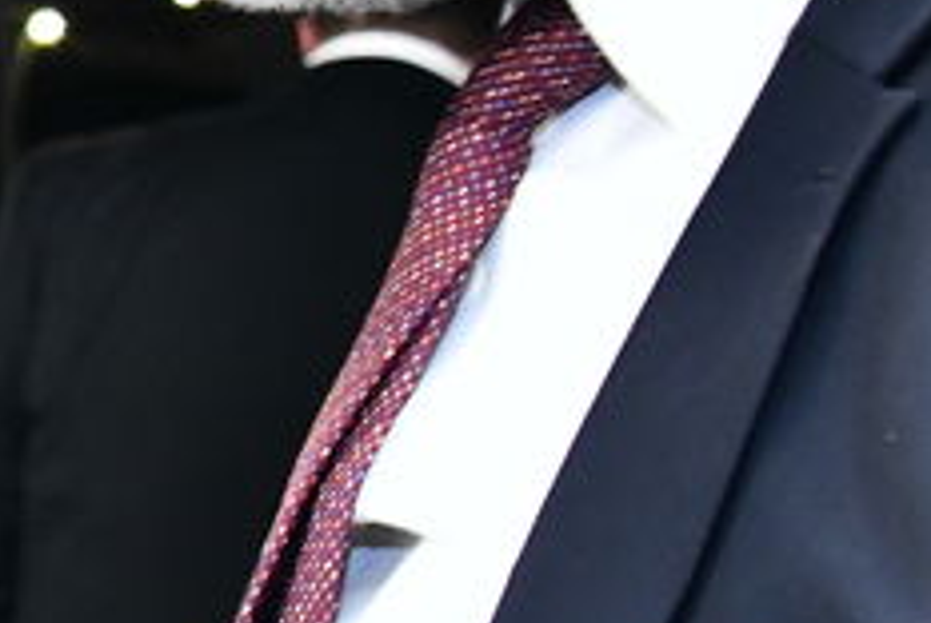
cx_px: -859
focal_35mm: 252
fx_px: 6525
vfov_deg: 5.5
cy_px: 110
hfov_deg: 7.8
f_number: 5.6
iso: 2500
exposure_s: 1/80
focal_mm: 42
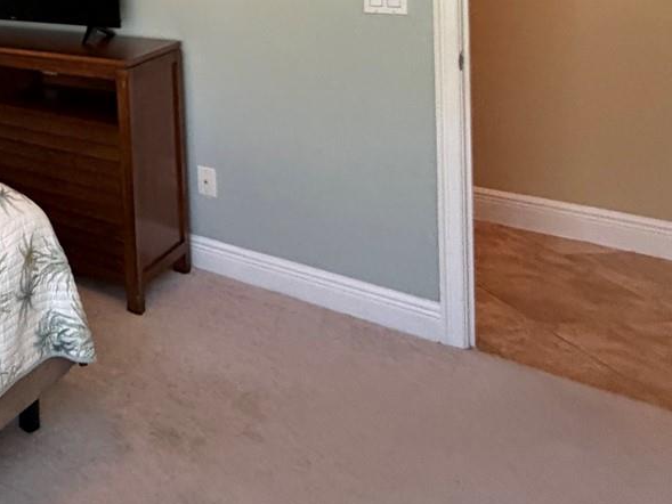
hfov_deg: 35.9
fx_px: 738
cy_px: -47
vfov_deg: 33.1
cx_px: -168
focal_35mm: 38
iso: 400
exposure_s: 1/60
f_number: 2.2
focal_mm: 2.22
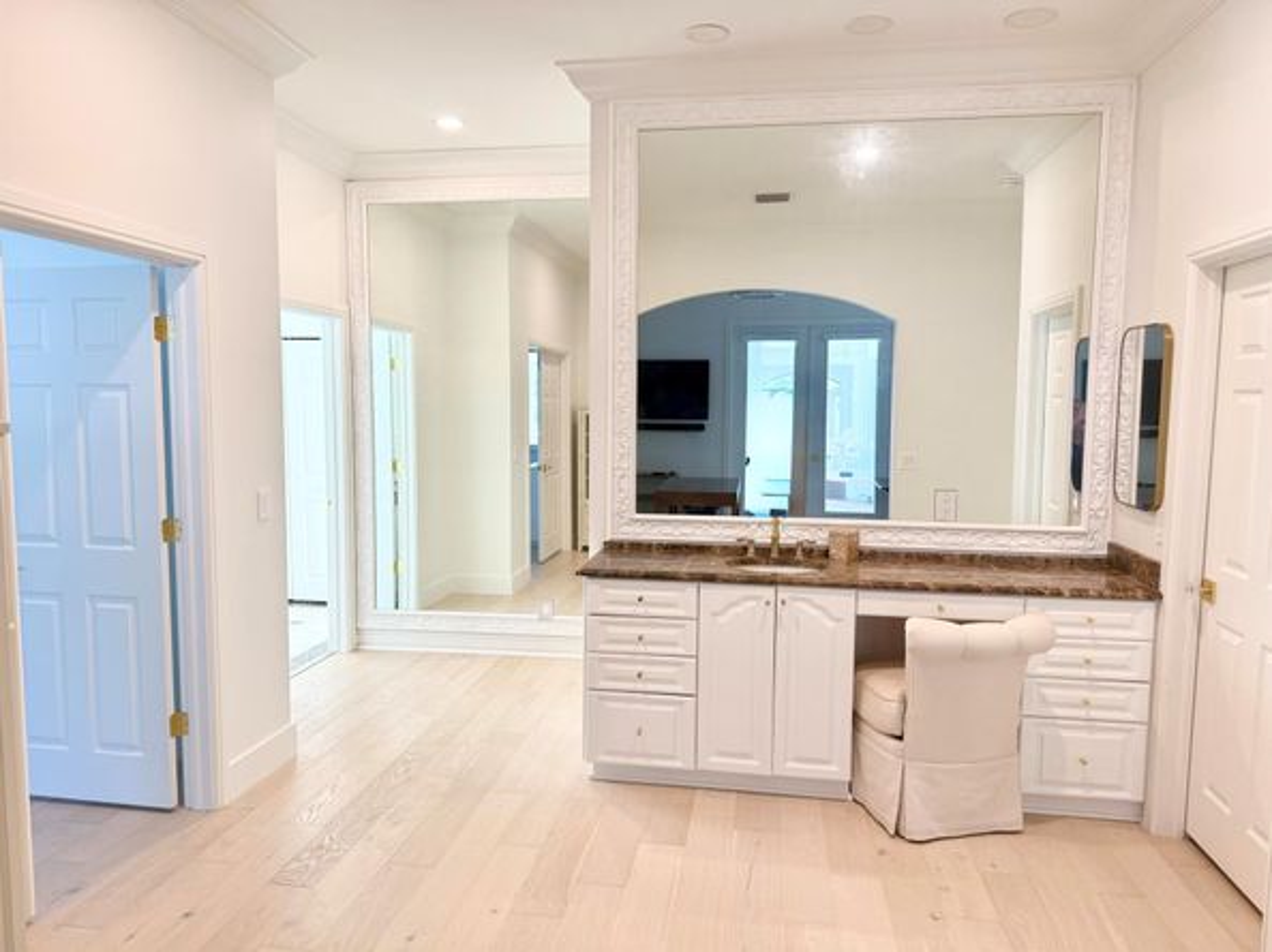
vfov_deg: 56.8
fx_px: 882
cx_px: 636
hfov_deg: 71.6
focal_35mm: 24
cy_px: 476
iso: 125
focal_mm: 6.76
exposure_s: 1/120
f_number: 1.78
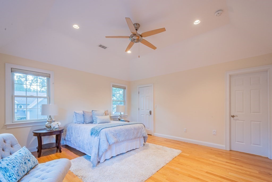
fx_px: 113
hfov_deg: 100.4
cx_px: 136
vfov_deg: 77.3
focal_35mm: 15
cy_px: 91
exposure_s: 1/2.5
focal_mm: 10
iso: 250
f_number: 22
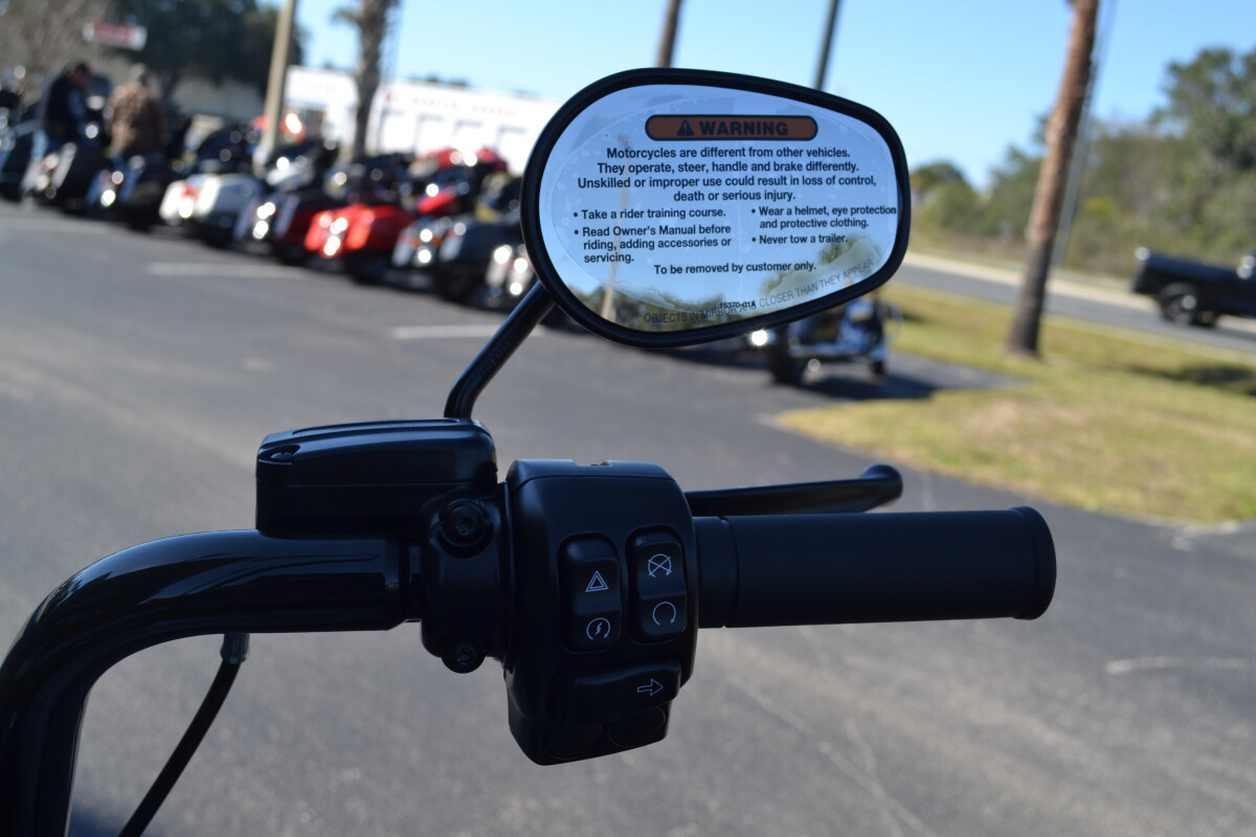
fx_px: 1361
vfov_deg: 34.2
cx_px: 628
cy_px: 418
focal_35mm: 39
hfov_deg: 49.6
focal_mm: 26
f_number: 6.3
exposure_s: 1/160
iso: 100
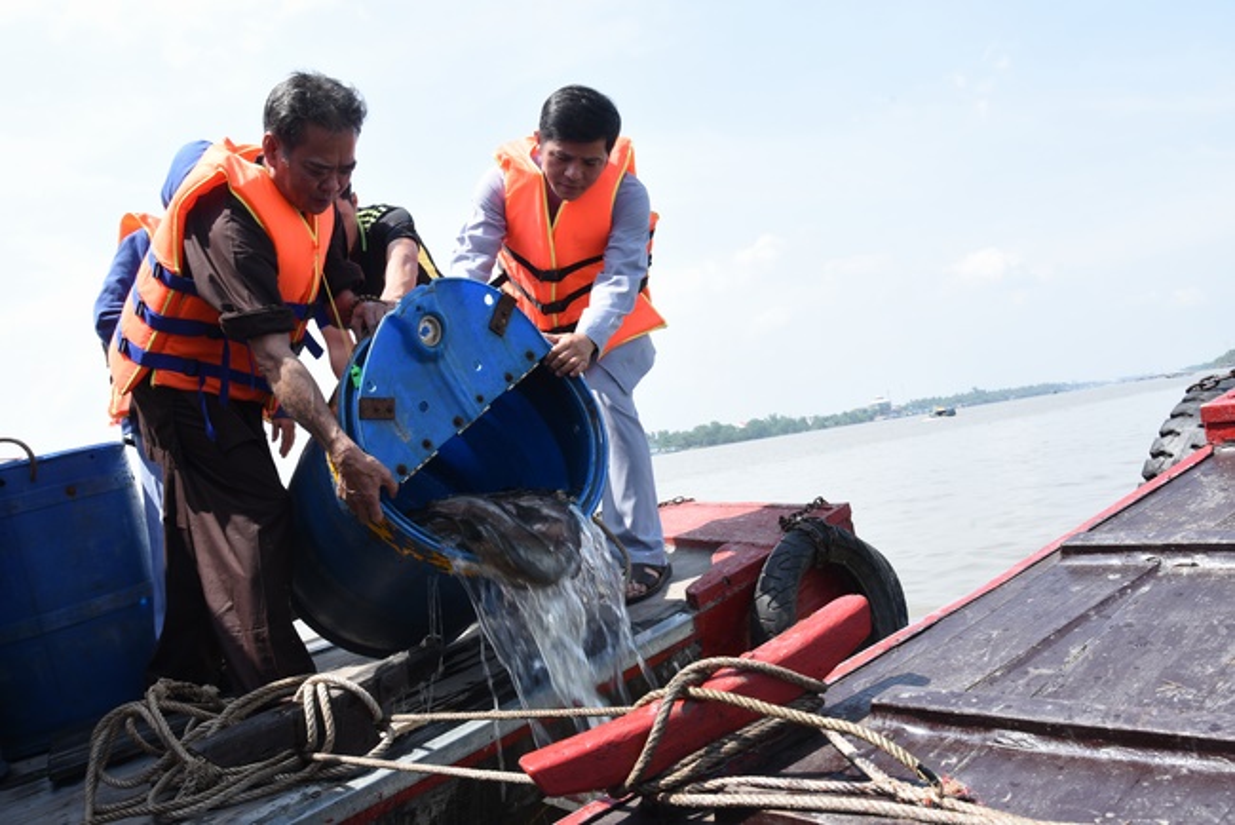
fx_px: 1098
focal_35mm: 32
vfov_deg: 41.2
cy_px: 412
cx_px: 618
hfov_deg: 58.7
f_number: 11
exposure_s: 1/100
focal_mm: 32
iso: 200
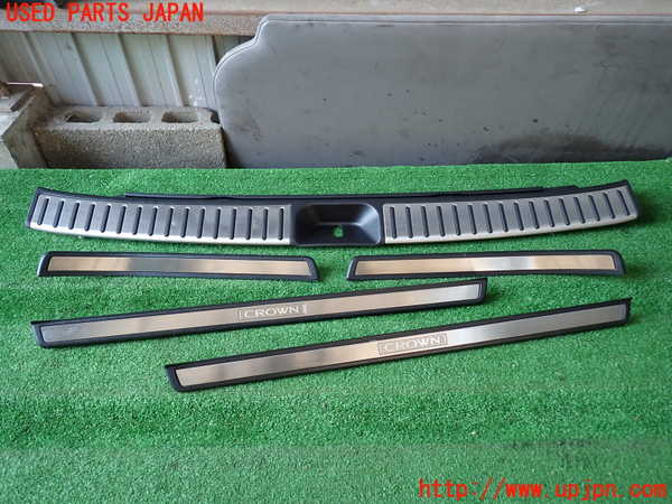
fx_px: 485
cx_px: 336
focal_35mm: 25
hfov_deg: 69.4
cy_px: 252
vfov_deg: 54.9
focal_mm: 4.5
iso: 125
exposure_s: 1/60
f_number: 2
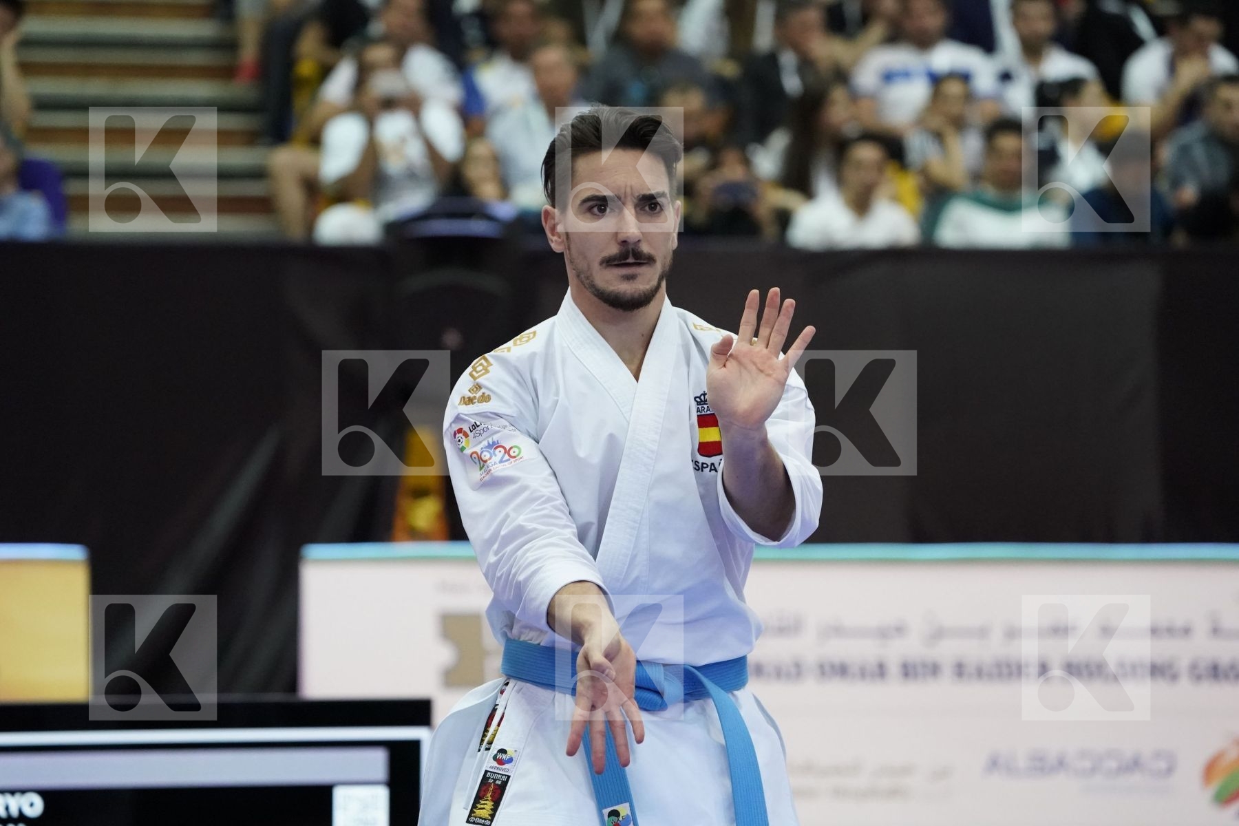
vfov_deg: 6.7
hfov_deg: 10.0
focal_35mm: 206
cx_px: 620
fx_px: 7089
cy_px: 413
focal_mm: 206
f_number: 5.6
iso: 10000
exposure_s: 1/400
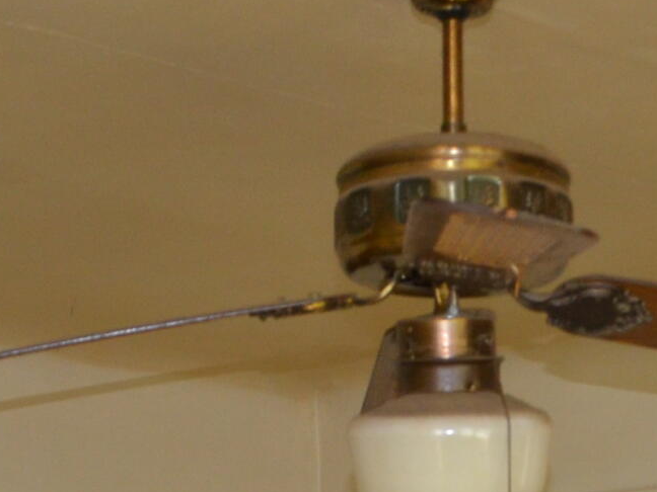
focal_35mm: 120
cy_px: 929
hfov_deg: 16.4
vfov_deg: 11.3
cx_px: 437
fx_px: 2278
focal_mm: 18
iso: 800
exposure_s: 1/60
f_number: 3.5
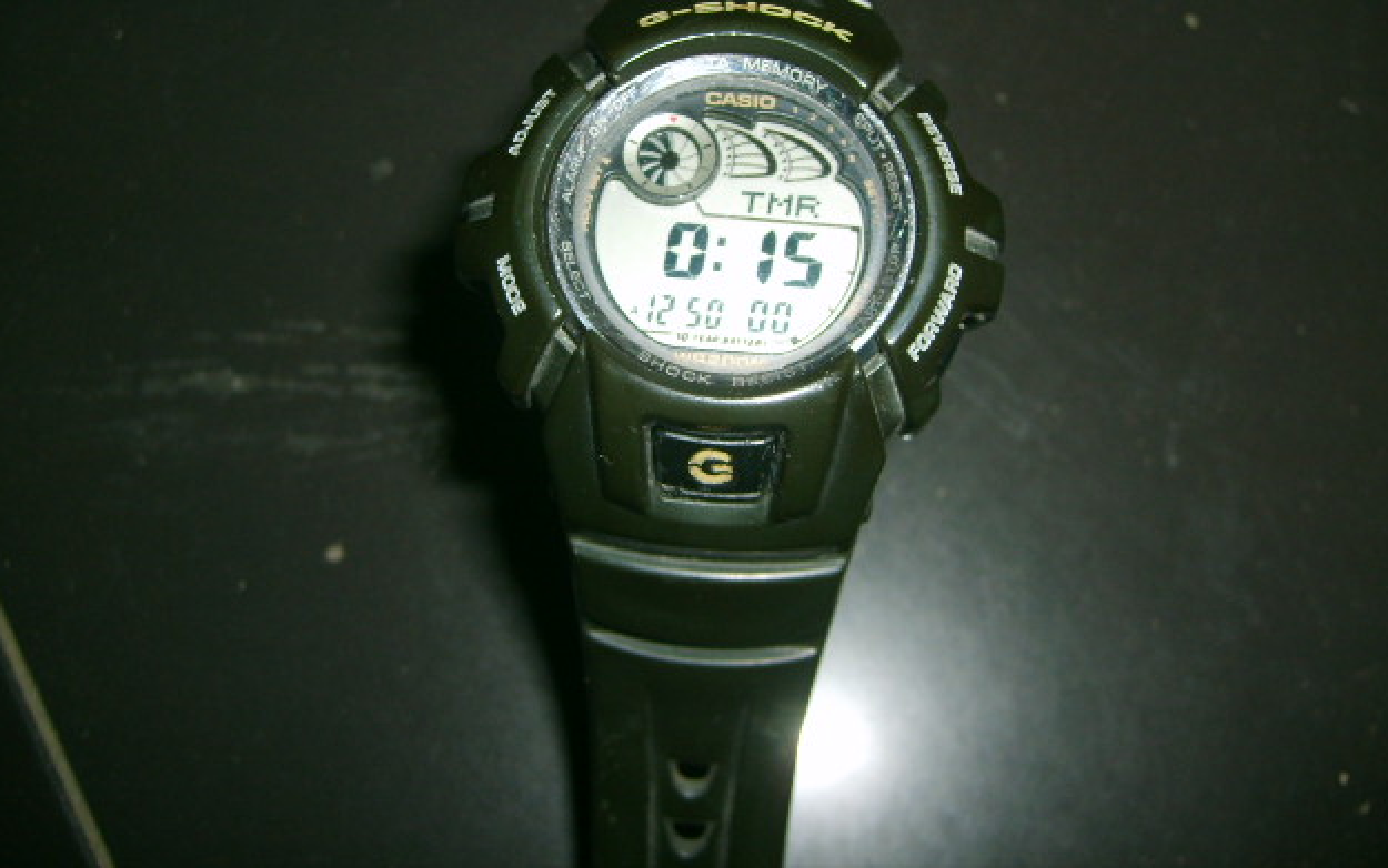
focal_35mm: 38
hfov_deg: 51.5
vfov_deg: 33.5
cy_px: 337
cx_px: 693
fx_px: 1438
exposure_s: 1/30
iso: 100
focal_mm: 5.8
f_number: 2.8
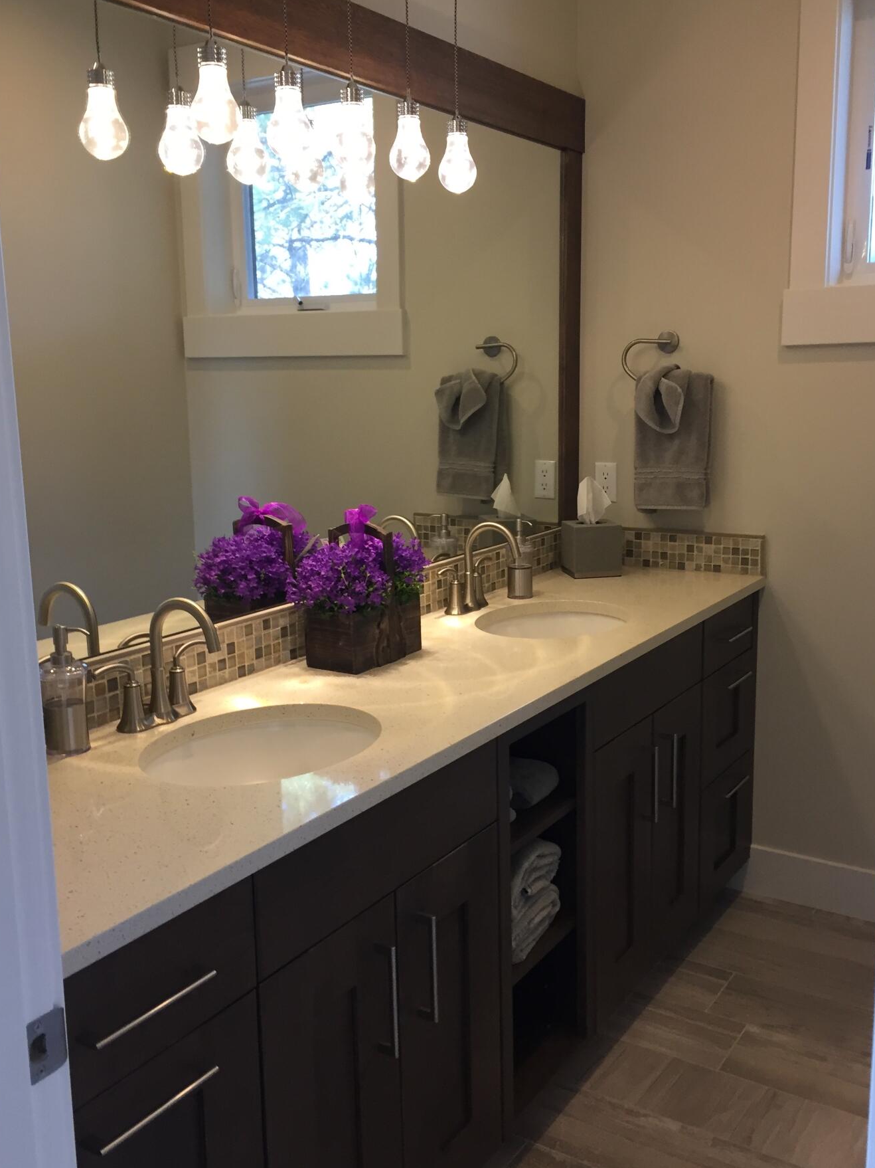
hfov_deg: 42.9
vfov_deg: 55.4
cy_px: 584
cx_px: 446
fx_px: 1112
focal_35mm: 33
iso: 64
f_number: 2.2
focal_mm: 4.15
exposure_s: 1/33
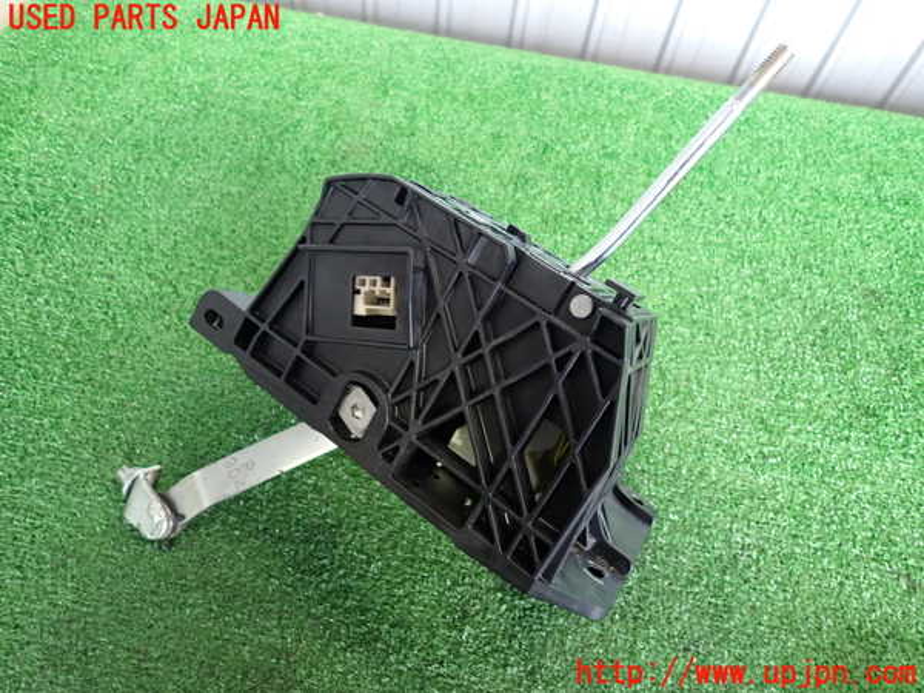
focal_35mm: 25
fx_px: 667
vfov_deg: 54.9
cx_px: 462
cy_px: 346
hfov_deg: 69.4
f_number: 2
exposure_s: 1/30
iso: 250
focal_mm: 4.5
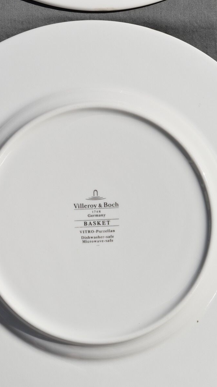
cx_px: 97
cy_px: 194
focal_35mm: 88
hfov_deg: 13.8
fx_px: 896
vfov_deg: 24.3
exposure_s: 1/640
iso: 200
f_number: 13
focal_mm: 55
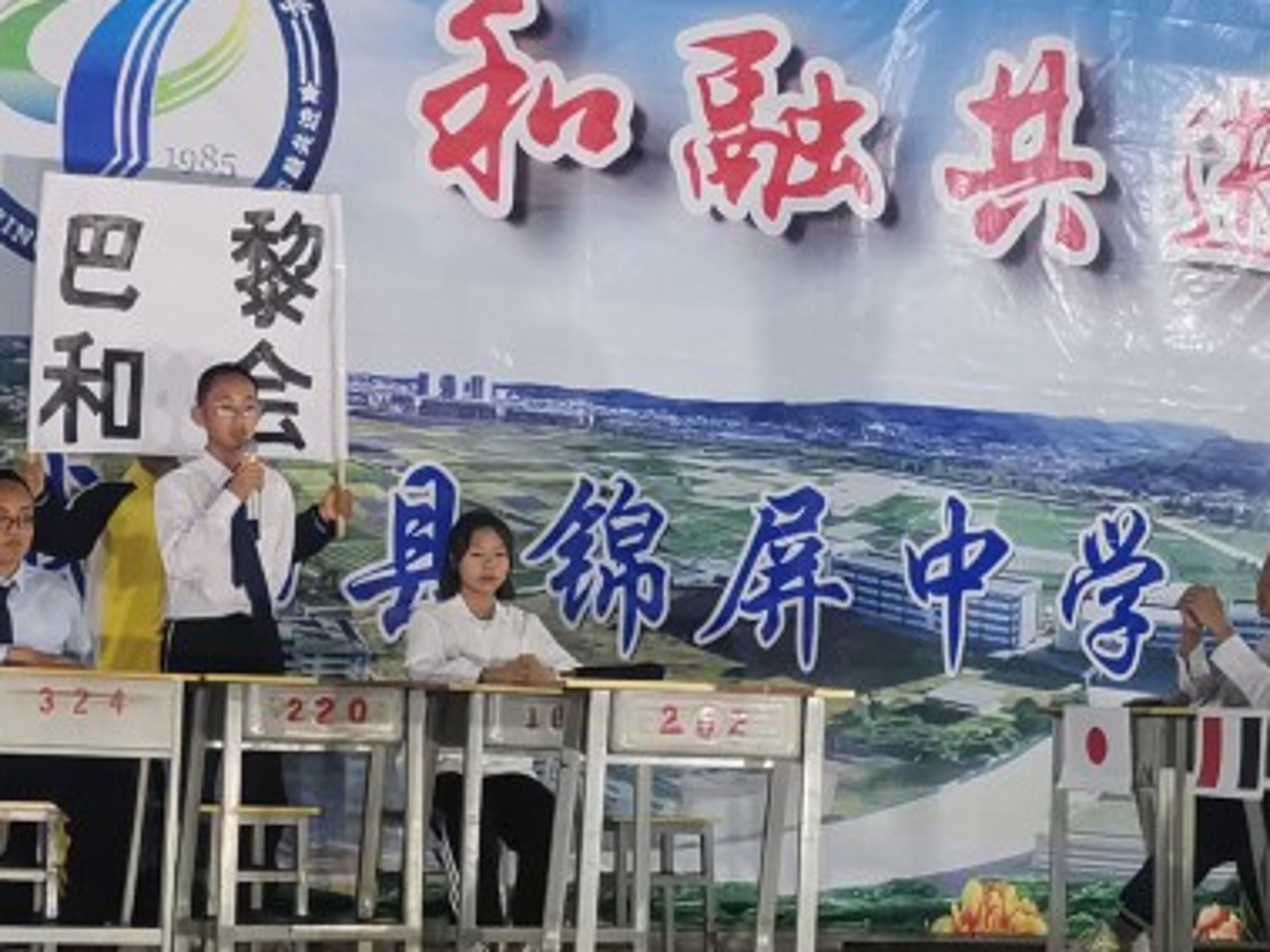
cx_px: 524
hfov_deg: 20.4
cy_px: 352
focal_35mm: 96
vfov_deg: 15.4
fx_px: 3521
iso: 160
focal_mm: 4.75
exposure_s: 1/100
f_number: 1.8
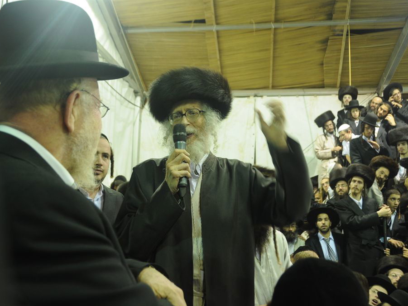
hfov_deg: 51.3
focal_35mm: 36
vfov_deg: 39.7
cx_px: 196
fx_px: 424
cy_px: 153
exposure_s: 1/30
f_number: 3.8
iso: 500
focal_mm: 22
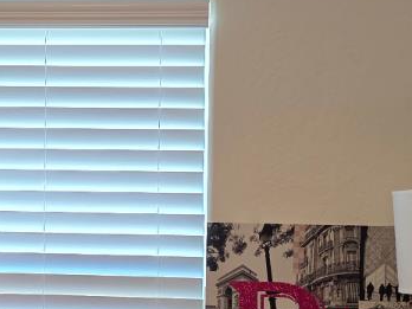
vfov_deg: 14.9
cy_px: 195
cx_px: 89
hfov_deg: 19.6
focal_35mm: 99
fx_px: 1178
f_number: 1.7
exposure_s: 1/120
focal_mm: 6.3
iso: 320
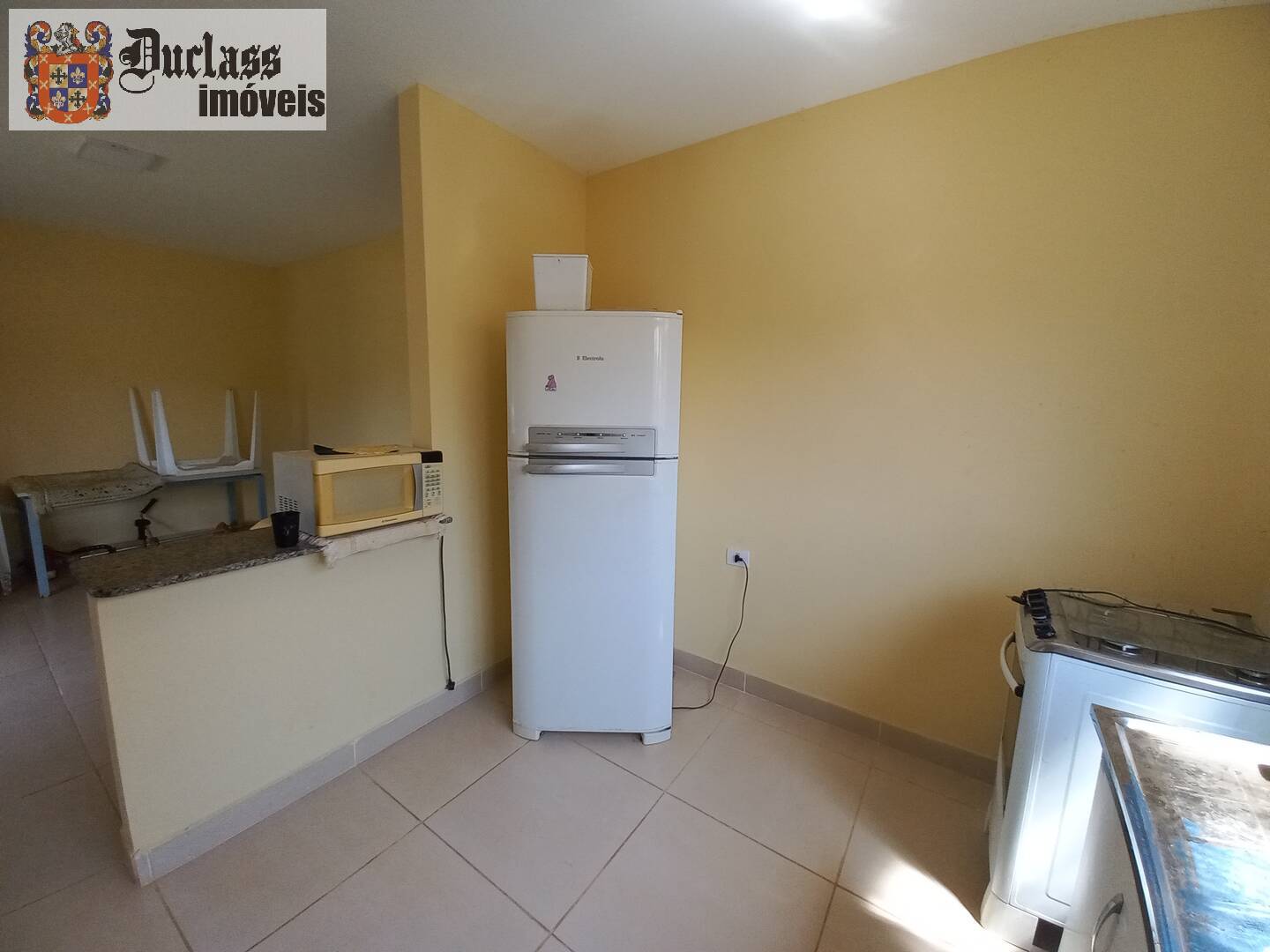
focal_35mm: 13
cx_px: 635
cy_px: 476
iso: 50
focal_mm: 1.42
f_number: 2.2
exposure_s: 1/100
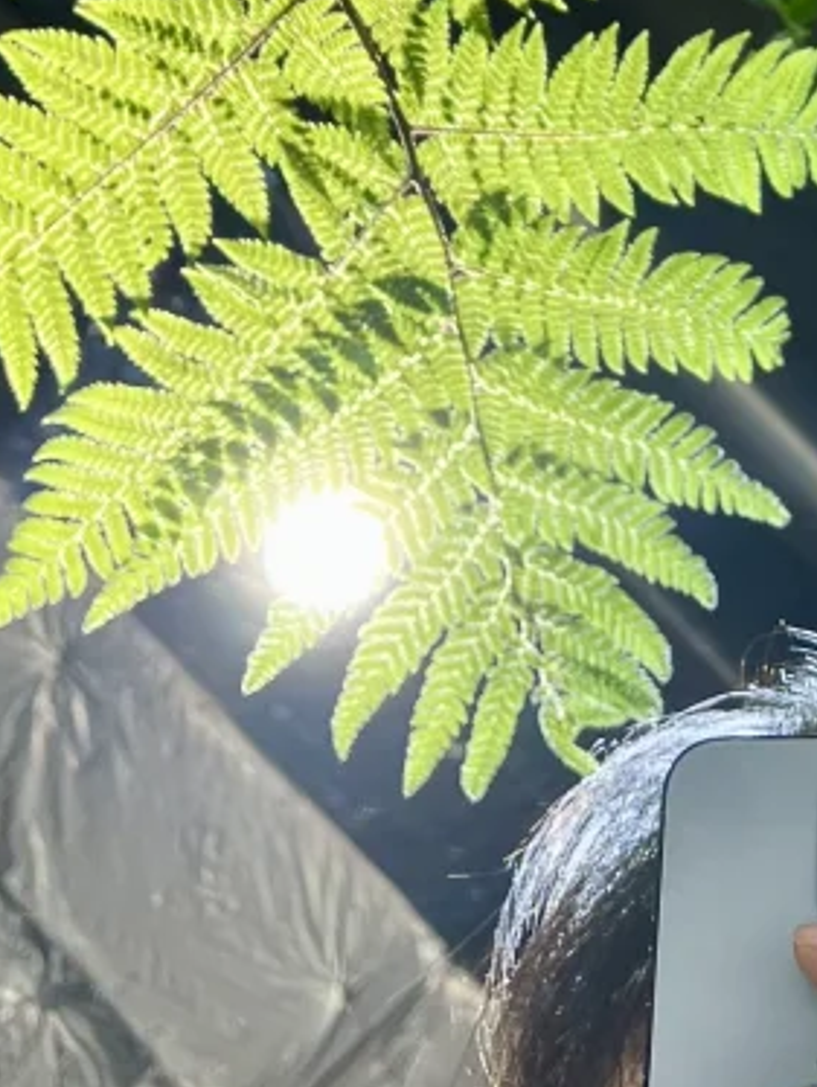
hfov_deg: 14.6
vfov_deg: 18.4
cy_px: -296
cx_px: 823
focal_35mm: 100
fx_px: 3143
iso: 40
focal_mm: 5.7
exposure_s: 1/156
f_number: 1.5
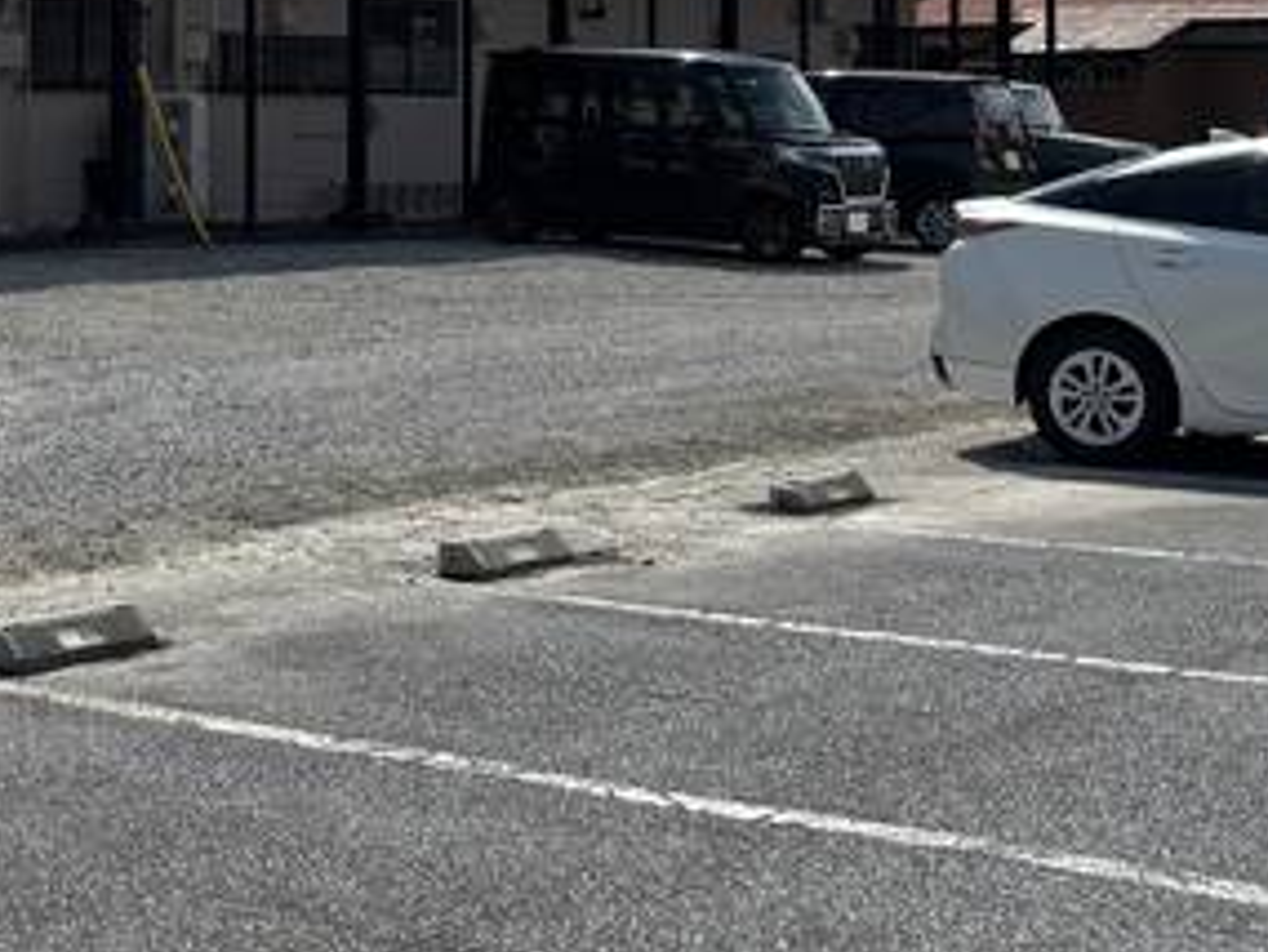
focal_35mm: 82
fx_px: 3005
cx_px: -18
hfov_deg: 22.8
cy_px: 7
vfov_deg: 17.6
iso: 50
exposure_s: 1/9901
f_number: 1.6
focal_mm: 5.96
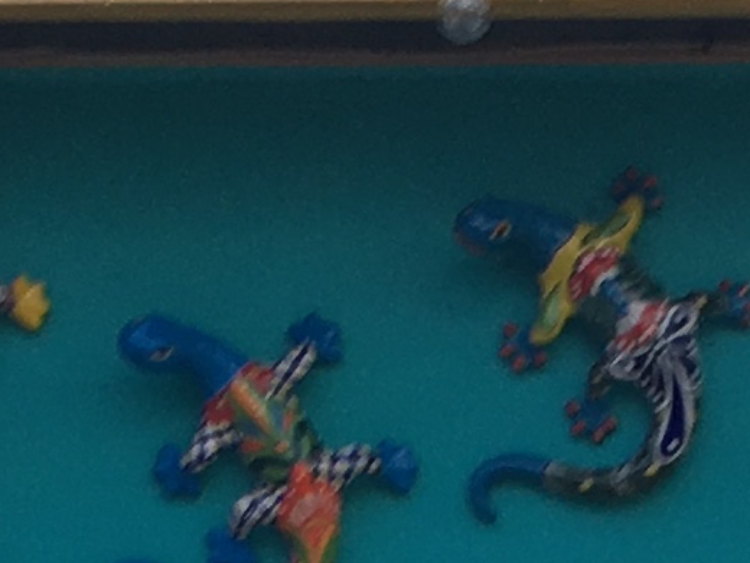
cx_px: 495
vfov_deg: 6.3
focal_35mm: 225
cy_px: 1412
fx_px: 4875
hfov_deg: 8.8
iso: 25
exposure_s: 1/60
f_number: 2.2
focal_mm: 4.15
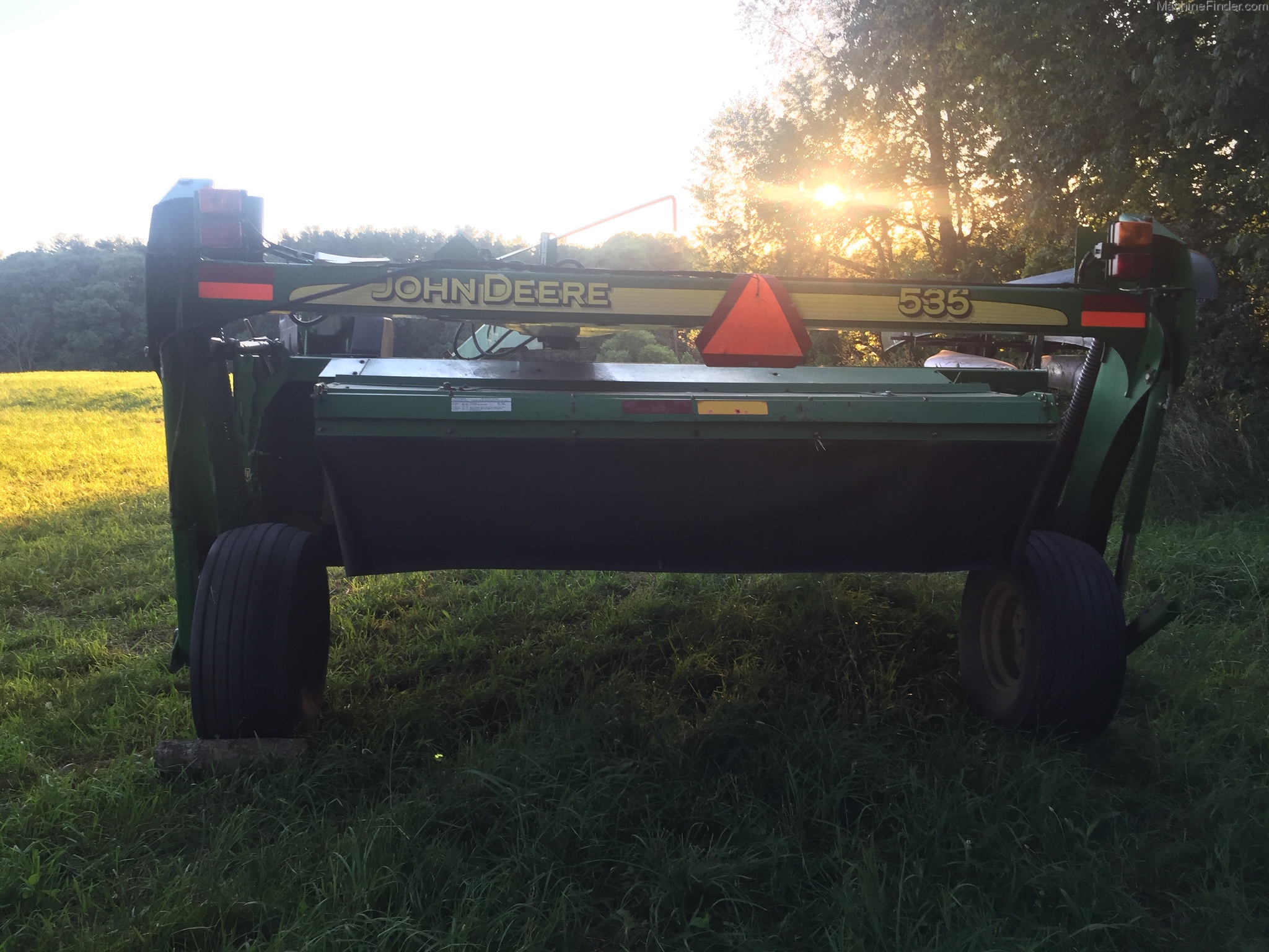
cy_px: 476
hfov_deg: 61.7
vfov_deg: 48.2
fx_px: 1063
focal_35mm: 29
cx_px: 634
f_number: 2.2
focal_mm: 4.15
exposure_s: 1/120
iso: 50
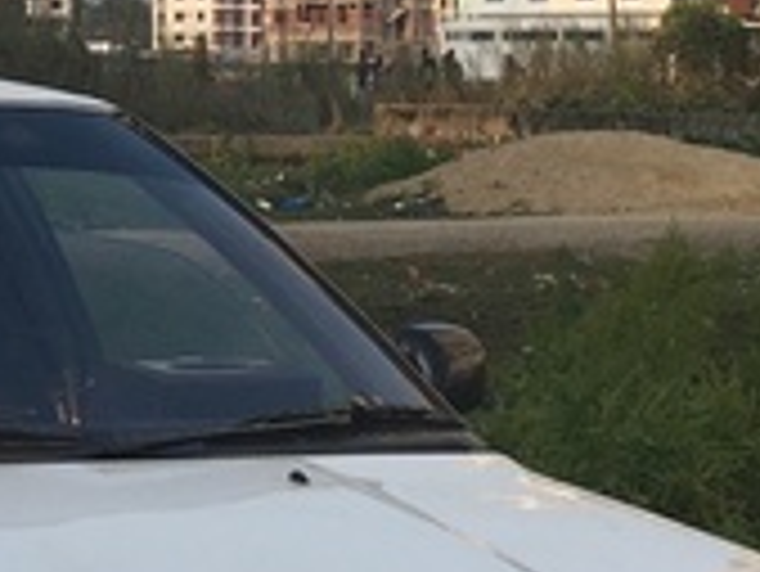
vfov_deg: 10.5
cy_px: -261
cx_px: -121
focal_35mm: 137
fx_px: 3010
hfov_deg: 14.0
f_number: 2.2
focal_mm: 4.15
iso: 25
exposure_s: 1/705
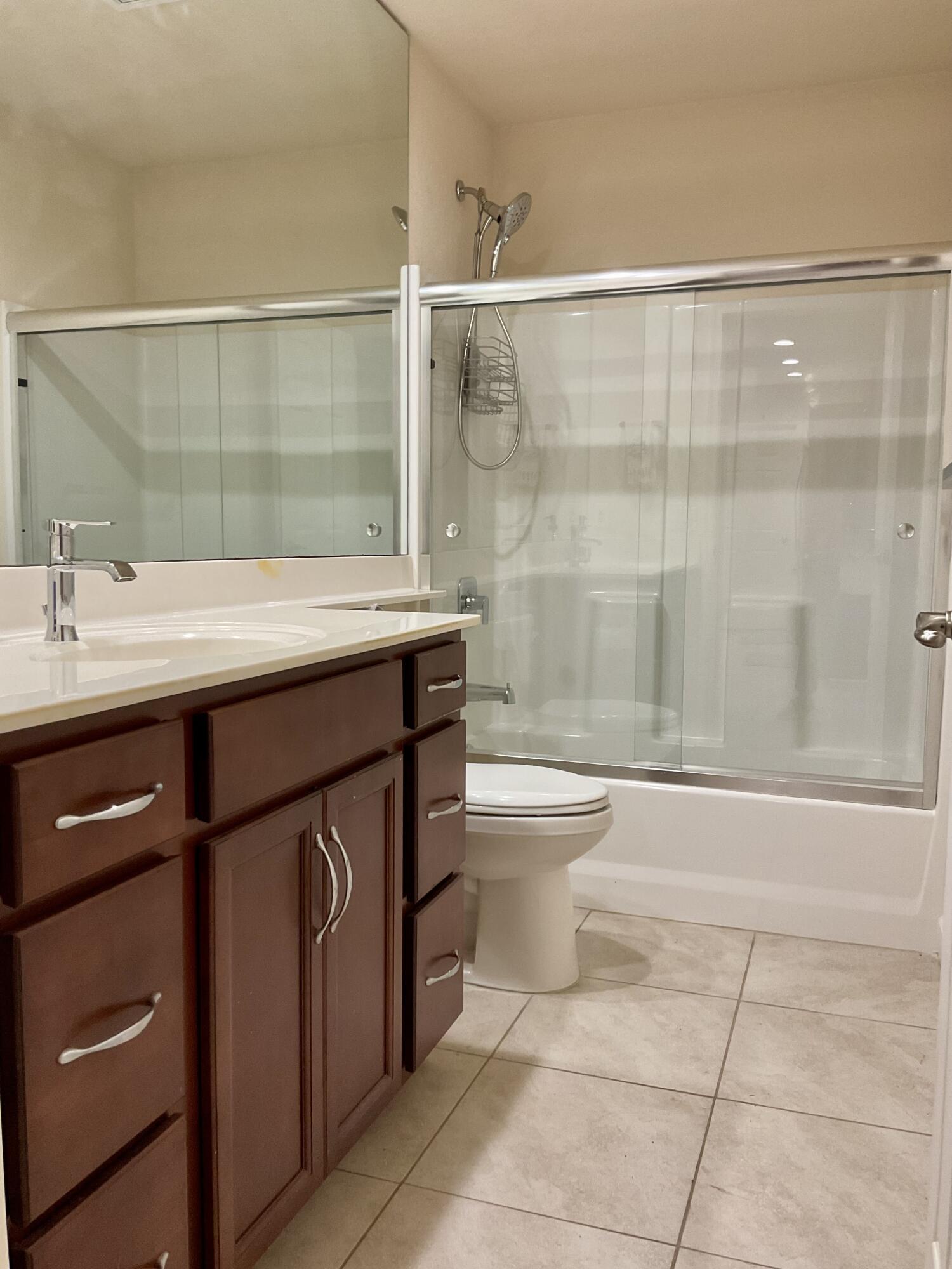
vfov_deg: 61.7
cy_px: 634
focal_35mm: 29
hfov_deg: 48.2
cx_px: 476
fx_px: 1063
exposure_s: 1/60
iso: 80
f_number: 1.8
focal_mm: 3
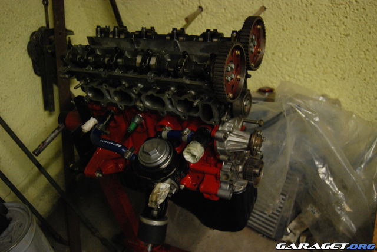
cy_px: 126
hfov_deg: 55.1
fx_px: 362
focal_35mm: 34
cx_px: 188
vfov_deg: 38.4
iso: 1600
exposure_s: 1/30
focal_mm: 23
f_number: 3.8
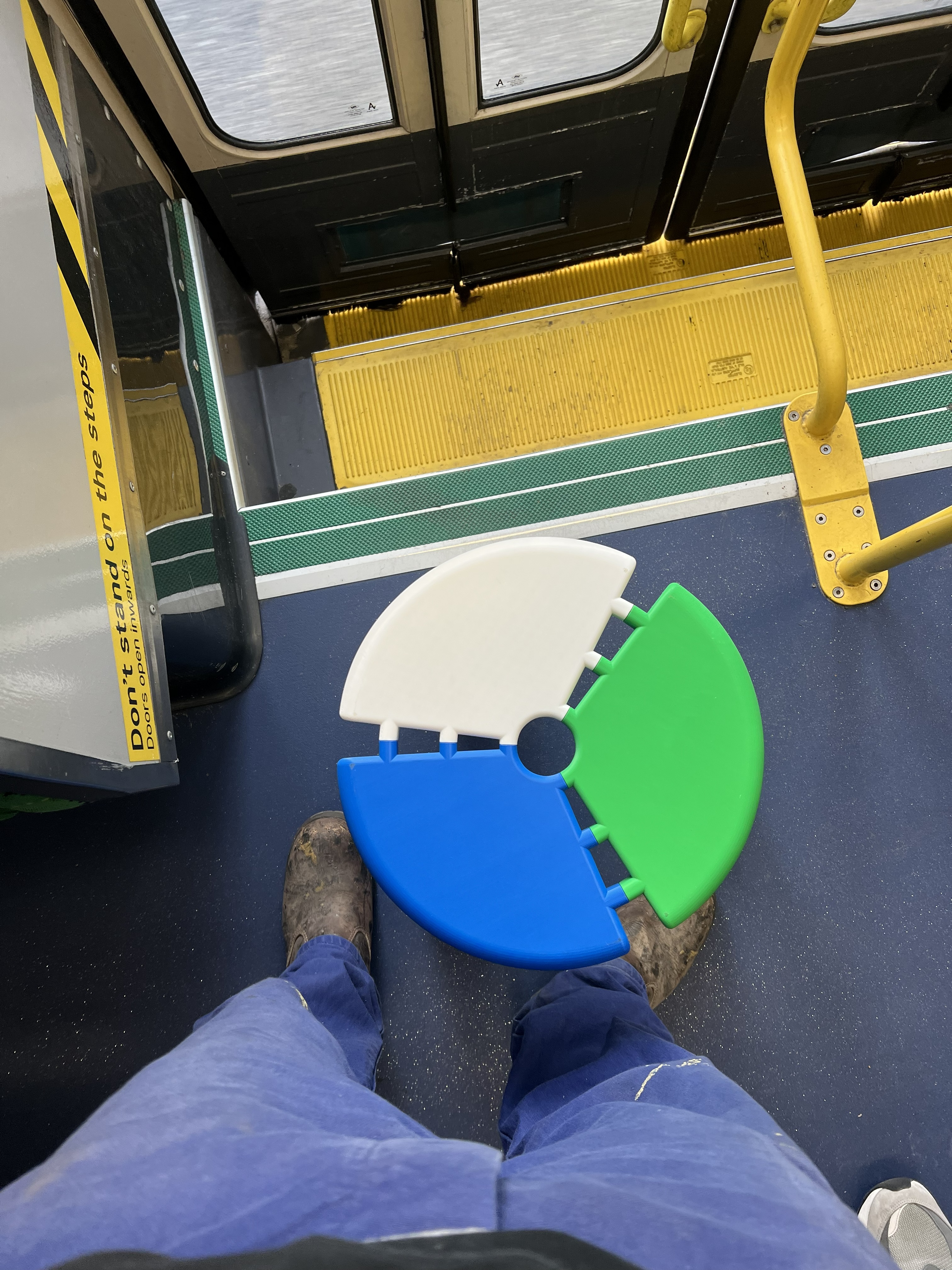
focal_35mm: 26
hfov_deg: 53.1
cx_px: 476
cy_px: 635
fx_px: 953
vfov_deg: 67.3
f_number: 1.5
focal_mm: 5.7
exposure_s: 1/121
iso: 50
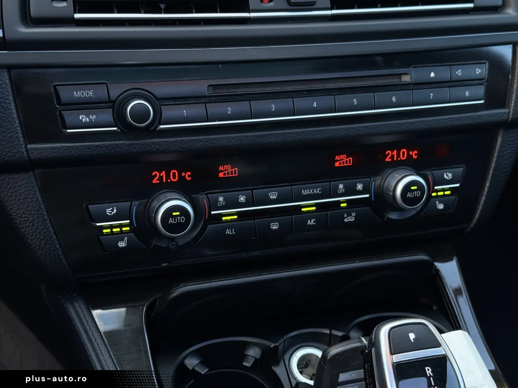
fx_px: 718
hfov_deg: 39.7
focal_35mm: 48
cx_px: 259
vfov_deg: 30.3
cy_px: 194
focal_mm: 6.76
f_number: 1.78
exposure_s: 1/147
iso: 200
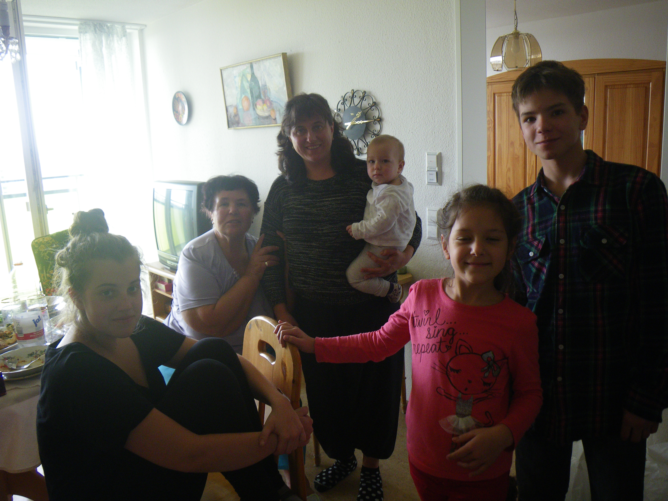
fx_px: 540
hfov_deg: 63.4
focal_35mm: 28
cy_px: 250
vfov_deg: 49.7
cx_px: 334
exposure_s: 1/50
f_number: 3.5
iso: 200
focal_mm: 5
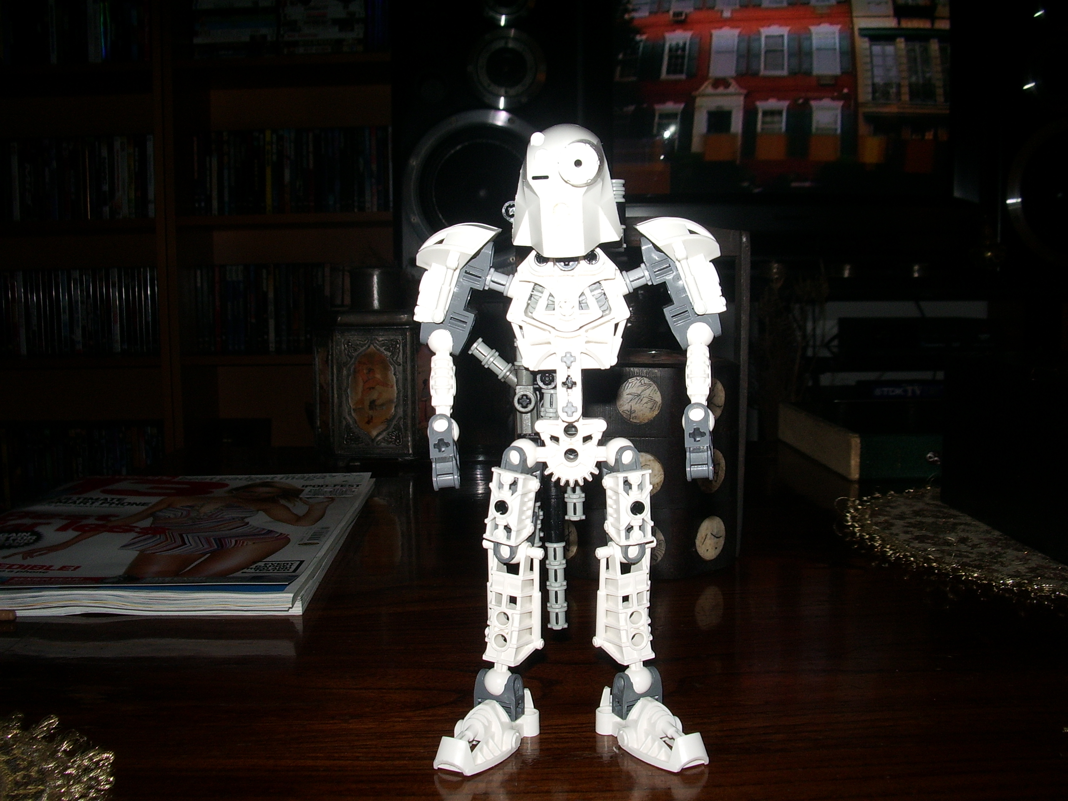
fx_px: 1080
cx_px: 534
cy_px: 400
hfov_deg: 52.6
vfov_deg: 40.7
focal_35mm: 35
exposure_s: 1/40
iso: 100
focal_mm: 5.8
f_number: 4.3
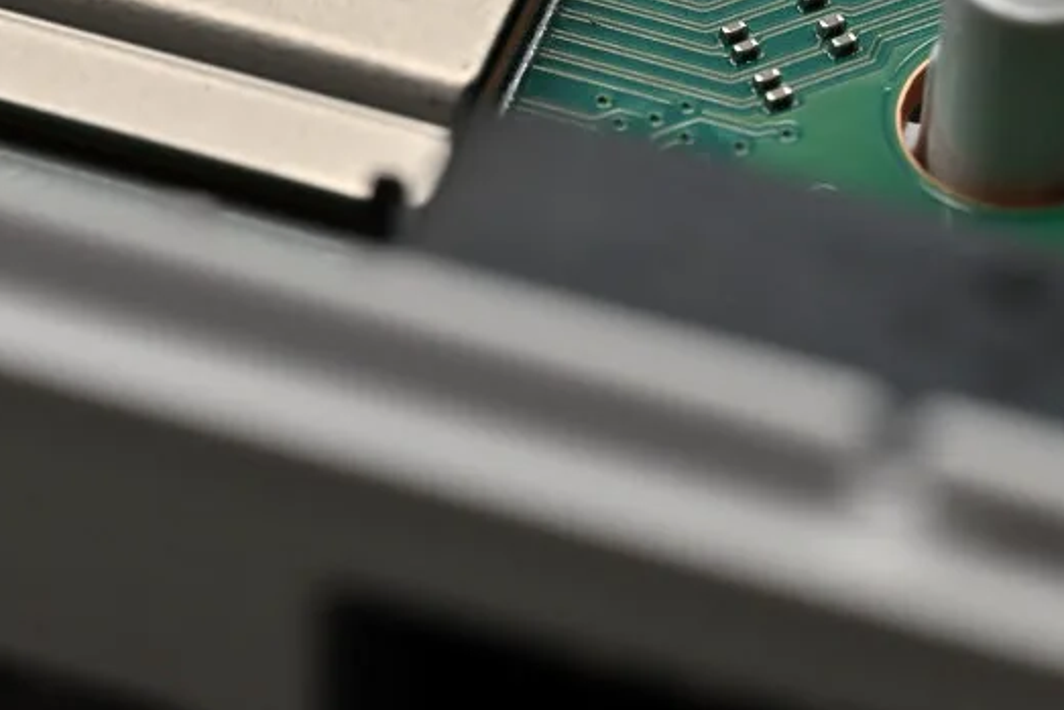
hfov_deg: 8.5
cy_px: -34
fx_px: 7124
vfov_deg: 5.7
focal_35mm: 241
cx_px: 230
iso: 640
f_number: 11
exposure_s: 1/50
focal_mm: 105
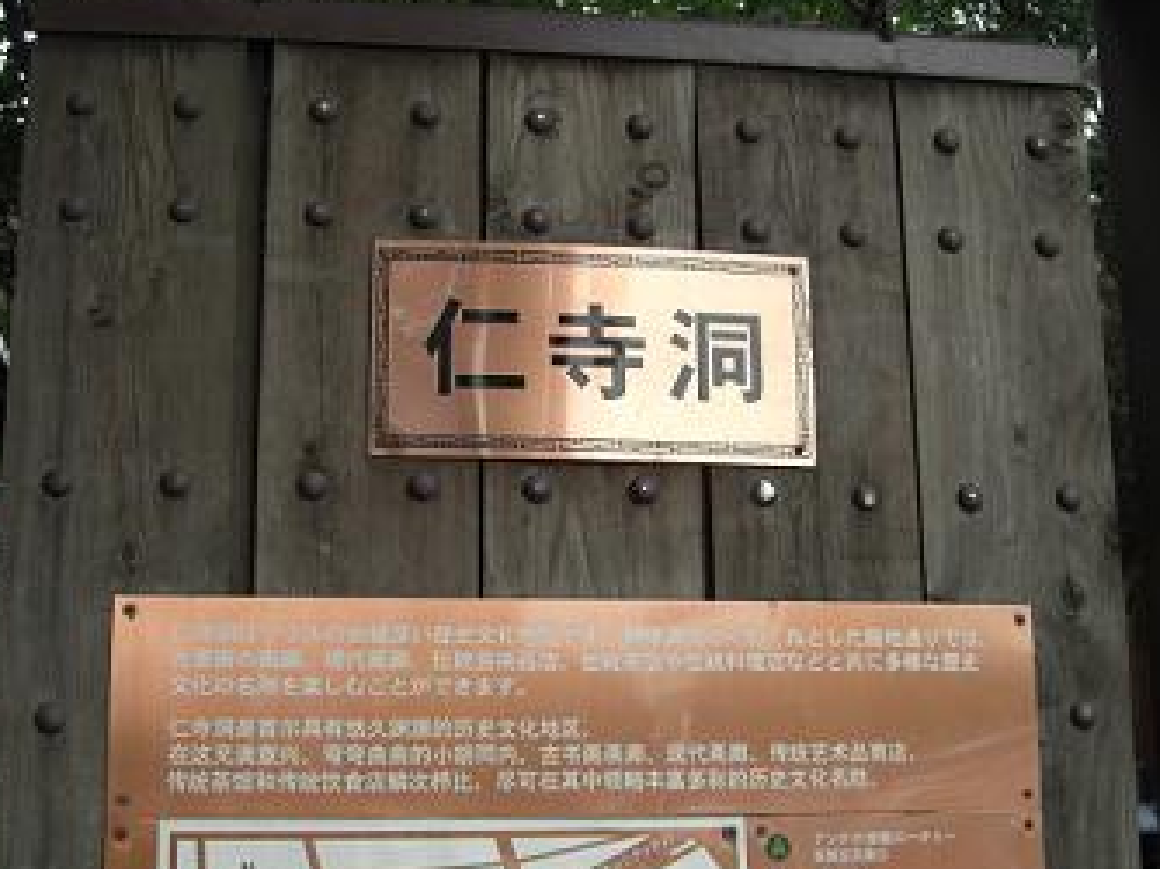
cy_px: 481
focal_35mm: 49
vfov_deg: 29.6
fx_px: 1641
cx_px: 592
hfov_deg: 38.9
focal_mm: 7.9
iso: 80
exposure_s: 1/250
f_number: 2.8
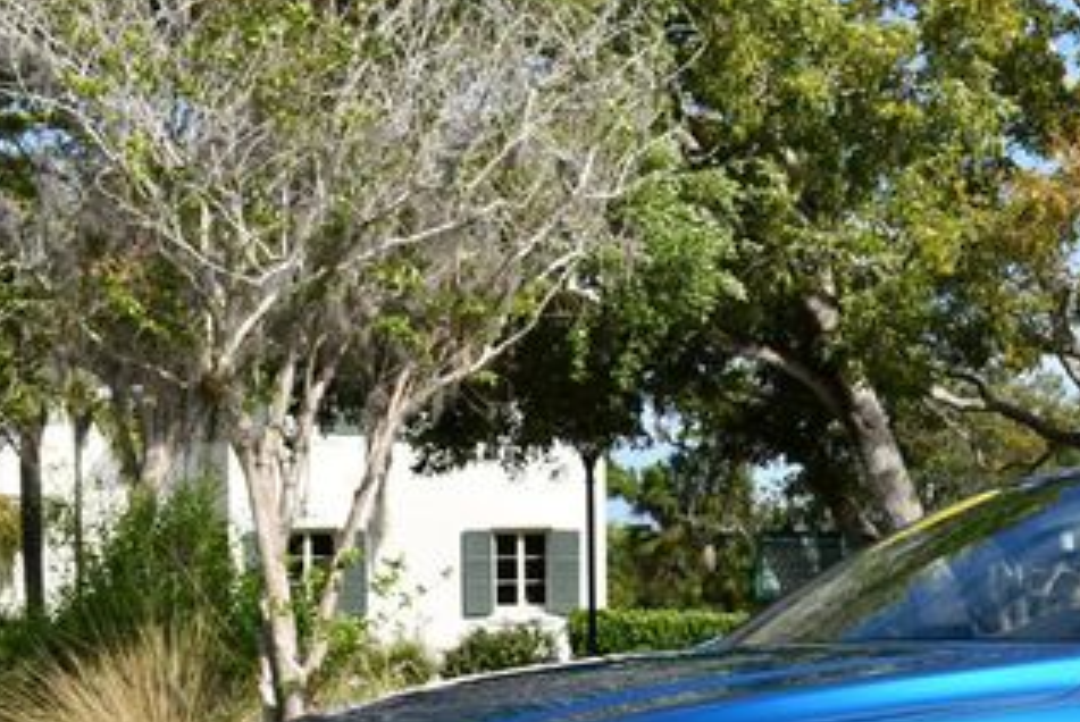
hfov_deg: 20.4
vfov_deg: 14.0
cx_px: 1060
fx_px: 2913
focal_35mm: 97
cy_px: 623
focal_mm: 24
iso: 100
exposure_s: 1/250
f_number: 8
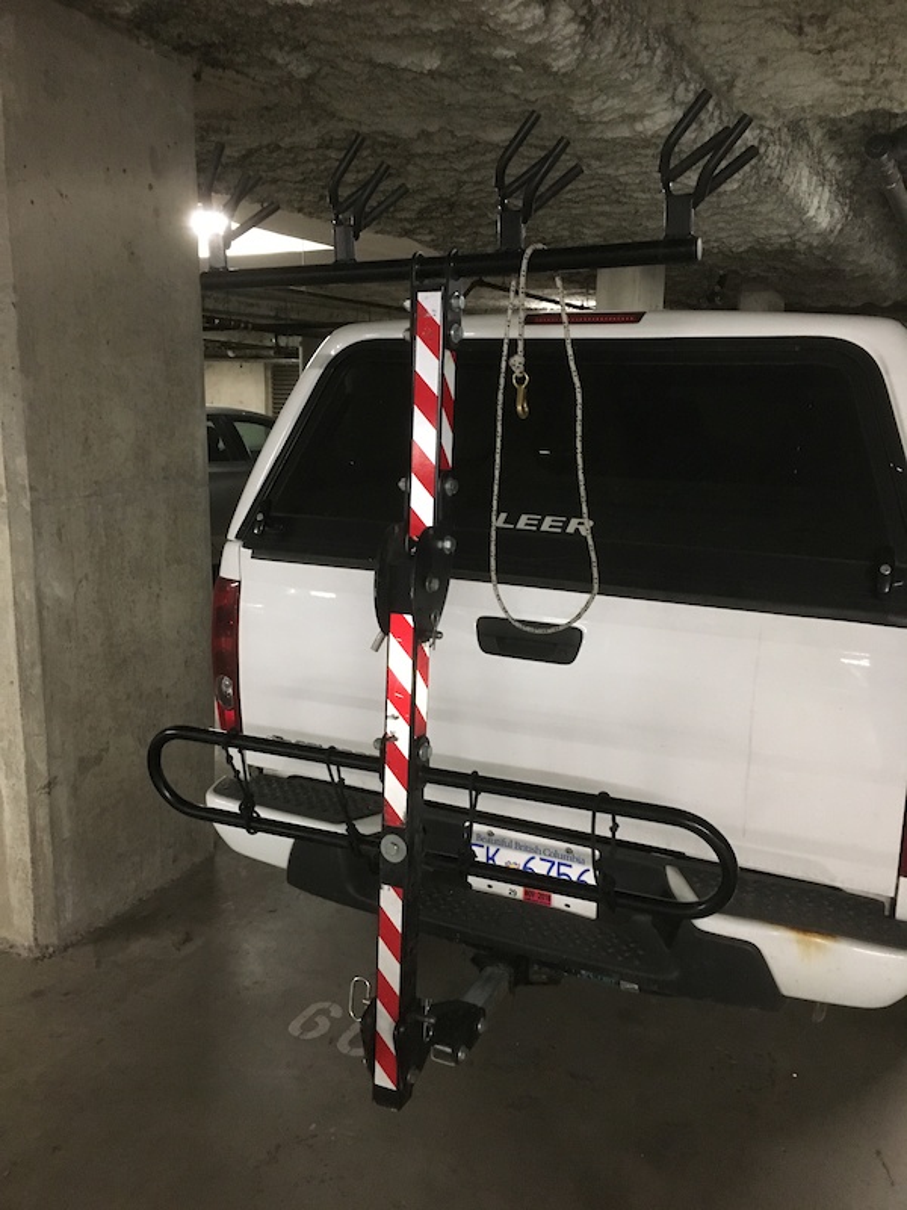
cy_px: 605
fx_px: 1013
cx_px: 454
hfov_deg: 48.2
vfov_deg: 61.7
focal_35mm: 29
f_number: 2.2
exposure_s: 1/15
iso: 250
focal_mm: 4.15
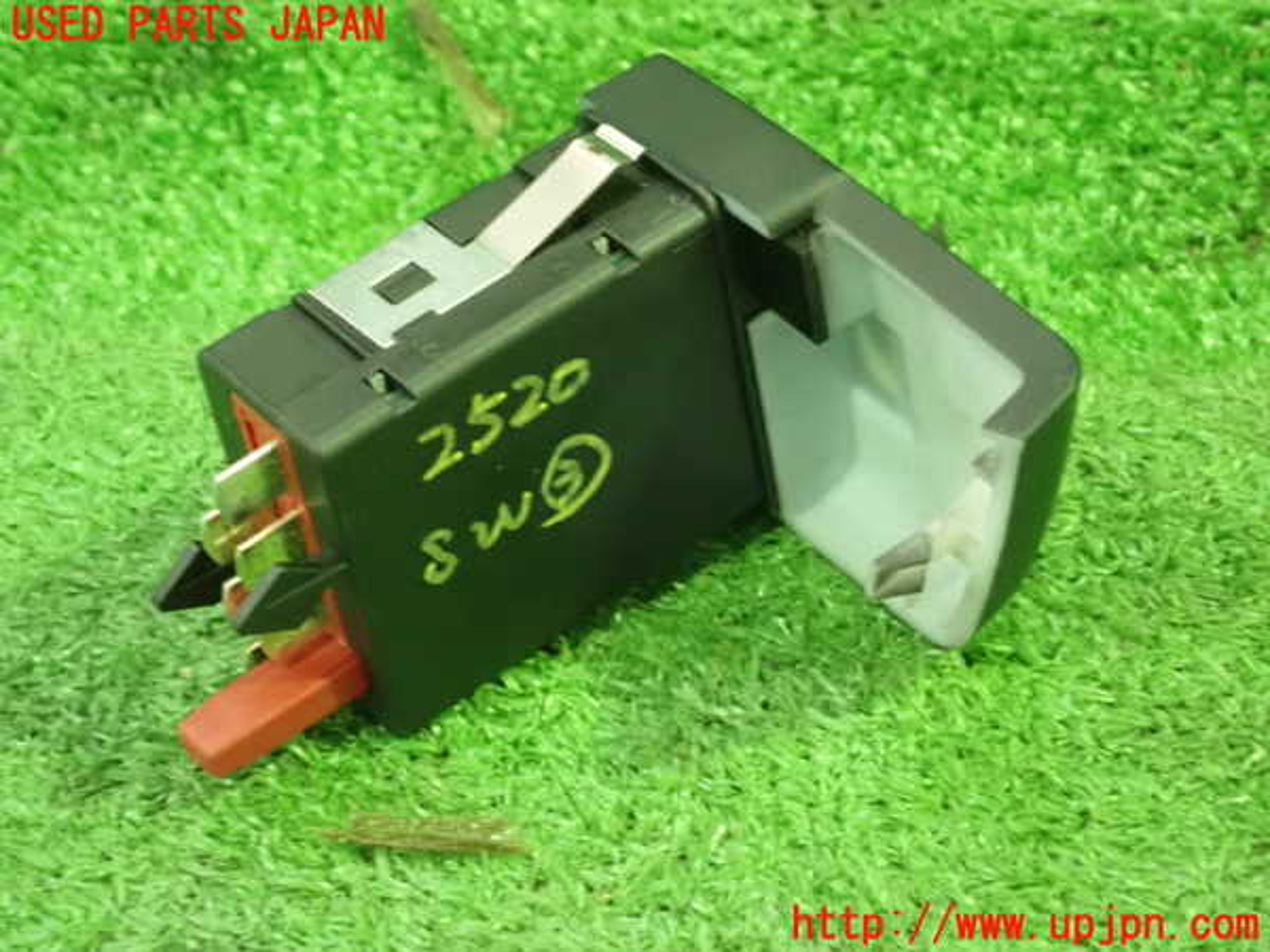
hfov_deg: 19.6
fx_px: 3669
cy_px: 476
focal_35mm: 100
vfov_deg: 14.8
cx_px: 635
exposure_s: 1/13
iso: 1600
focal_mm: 18
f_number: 4.9
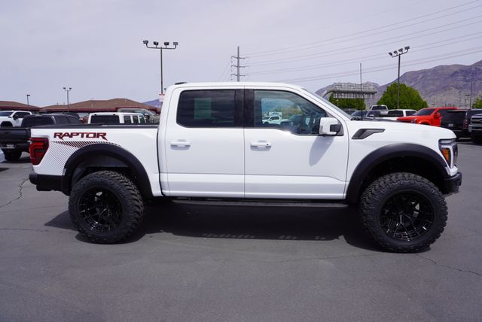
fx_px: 322
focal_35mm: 24
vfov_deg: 53.2
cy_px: 161
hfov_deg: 73.7
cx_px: 241
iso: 100
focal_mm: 16
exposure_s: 1/250
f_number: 10
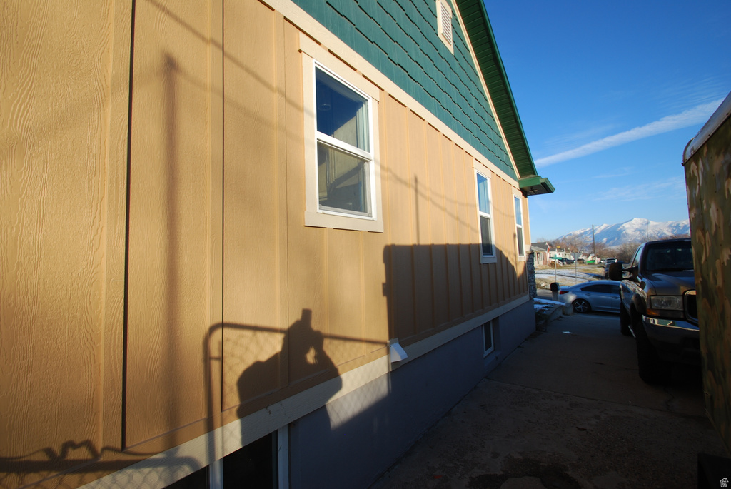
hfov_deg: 100.3
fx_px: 305
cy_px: 244
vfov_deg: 77.5
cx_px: 366
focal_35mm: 15
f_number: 7.1
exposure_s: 1/200
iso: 100
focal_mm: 10
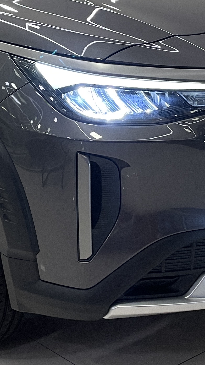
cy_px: 91
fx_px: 793
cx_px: 88
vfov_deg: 25.6
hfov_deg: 14.7
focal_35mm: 82
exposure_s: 1/66
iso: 100
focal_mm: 4.2
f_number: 1.6
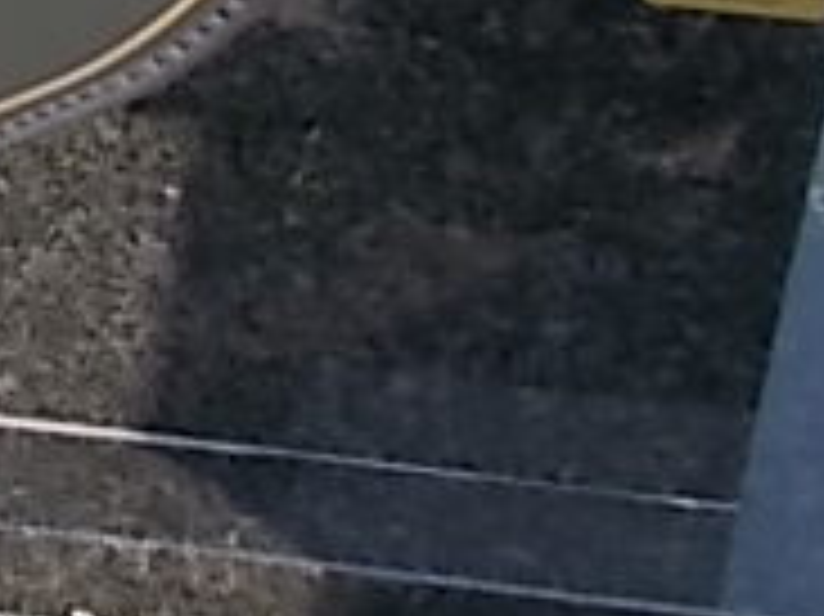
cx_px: -491
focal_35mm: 91
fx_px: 2165
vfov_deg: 14.7
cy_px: -405
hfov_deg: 18.5
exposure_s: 1/320
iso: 80
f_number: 3.2
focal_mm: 4.6
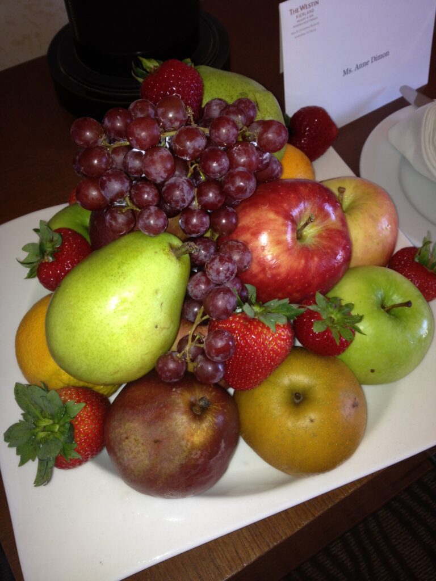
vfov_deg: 52.6
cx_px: 218
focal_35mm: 35
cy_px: 290
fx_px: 588
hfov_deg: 40.7
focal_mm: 4.28
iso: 64
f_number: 2.4
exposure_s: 1/24
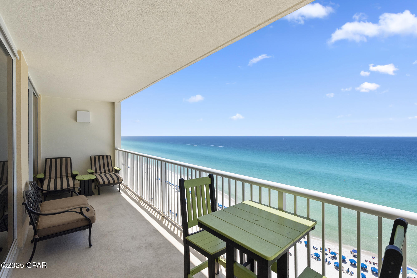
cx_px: 208
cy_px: 139
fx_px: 191
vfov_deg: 72.1
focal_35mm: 16
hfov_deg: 94.9
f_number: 8
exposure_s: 1/1600
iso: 320
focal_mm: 16.5
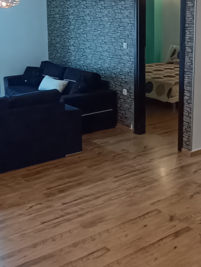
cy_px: 89
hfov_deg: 27.2
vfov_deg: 35.8
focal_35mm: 53
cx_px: 146
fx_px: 410
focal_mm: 1.66
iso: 928
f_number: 2.2
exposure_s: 1/50
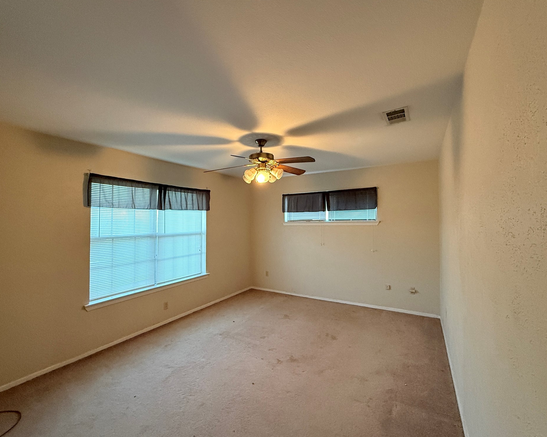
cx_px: 278
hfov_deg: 96.8
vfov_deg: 84.0
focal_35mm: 15
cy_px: 223
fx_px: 243
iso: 500
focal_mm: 2.22
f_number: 2.2
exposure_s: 1/60
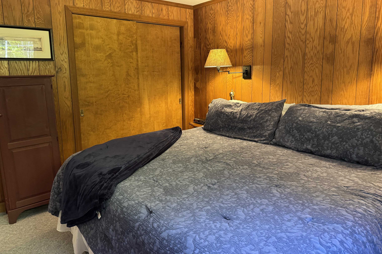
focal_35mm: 25
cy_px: 113
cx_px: 191
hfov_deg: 71.5
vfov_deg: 51.2
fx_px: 265
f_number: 1.78
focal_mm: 6.76
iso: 640
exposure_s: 1/40
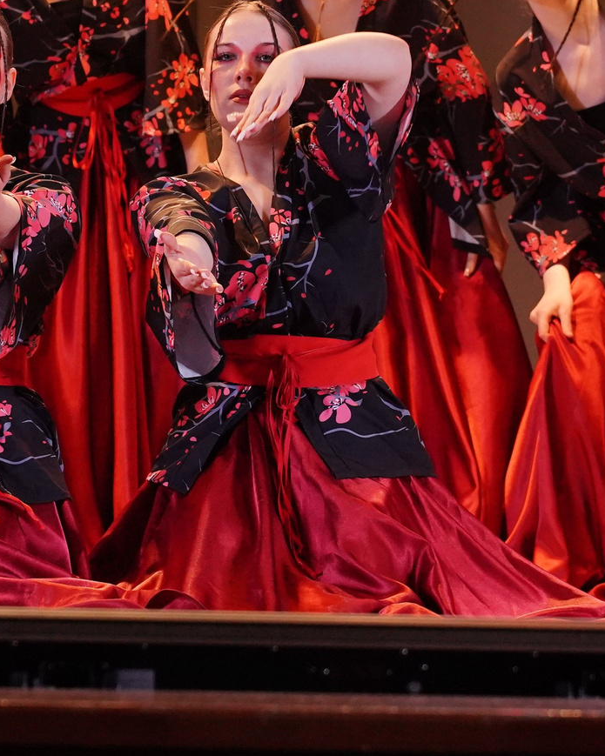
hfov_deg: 5.7
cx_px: 191
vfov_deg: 7.1
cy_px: 115
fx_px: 6067
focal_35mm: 271
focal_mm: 98
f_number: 5
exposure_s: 1/400
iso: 3200
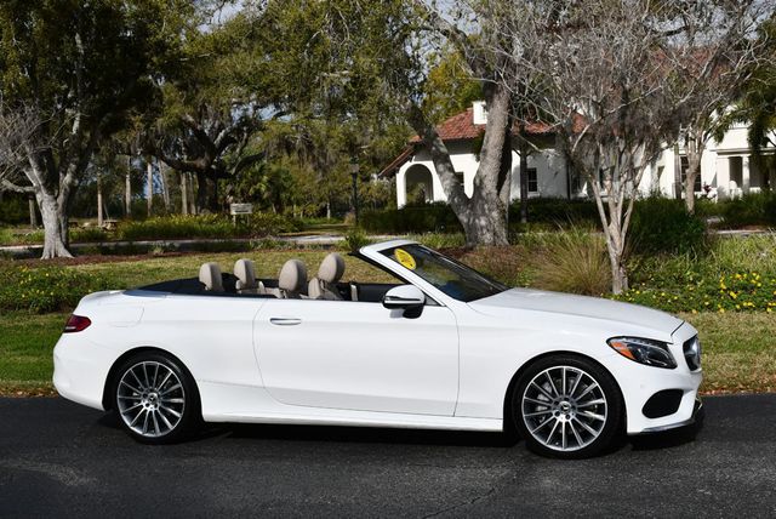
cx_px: 388
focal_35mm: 52
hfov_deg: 38.2
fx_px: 1122
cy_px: 260
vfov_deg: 26.0
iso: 100
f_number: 9
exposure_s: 1/320
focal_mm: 26
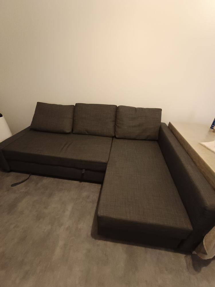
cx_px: 108
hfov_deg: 78.1
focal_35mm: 16
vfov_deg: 94.5
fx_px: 133
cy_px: 144
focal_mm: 1.65
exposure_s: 1/33.3
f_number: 2.2
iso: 872
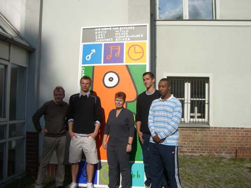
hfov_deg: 49.0
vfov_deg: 37.7
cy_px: 94
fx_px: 276
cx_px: 126
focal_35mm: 38
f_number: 4.3
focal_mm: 6.2
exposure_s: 1/1600
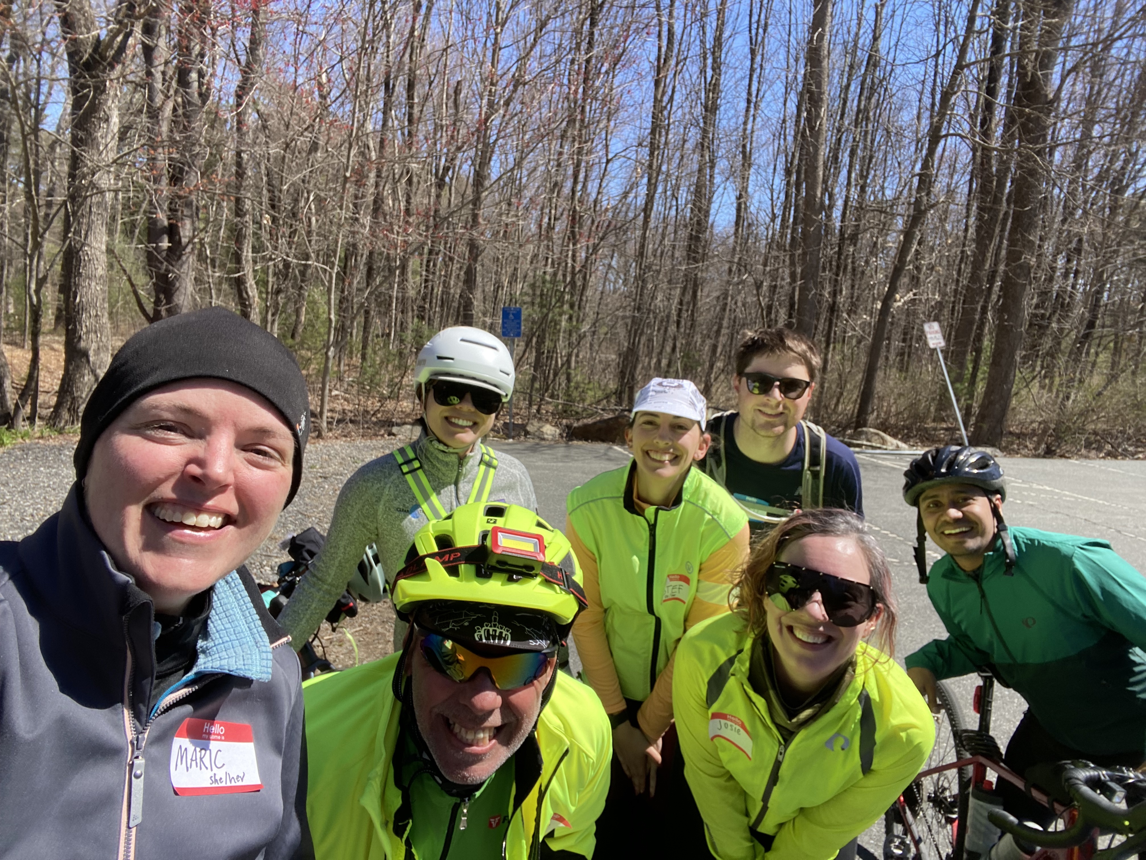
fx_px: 761
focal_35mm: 23
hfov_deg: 73.9
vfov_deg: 58.9
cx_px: 573
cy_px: 430
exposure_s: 1/711
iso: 25
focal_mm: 2.71
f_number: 2.2
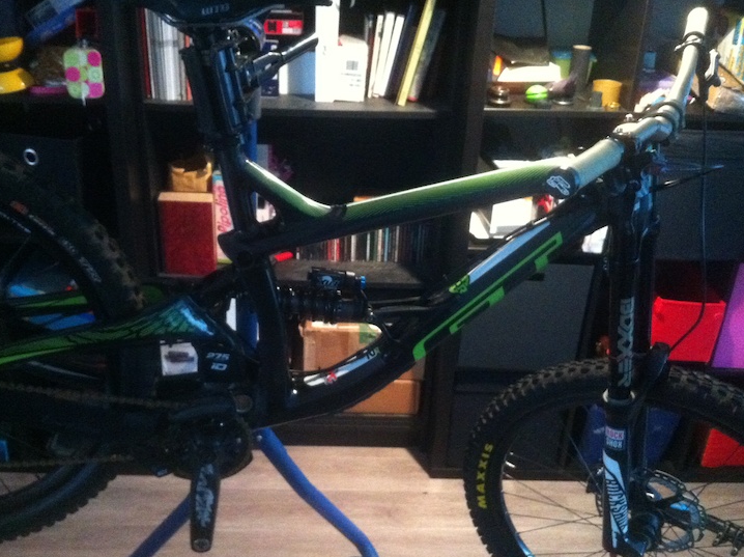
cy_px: 294
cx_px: 341
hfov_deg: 47.9
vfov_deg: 36.7
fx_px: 837
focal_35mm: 39
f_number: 2.8
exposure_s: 1/15
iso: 1000
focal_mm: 3.85
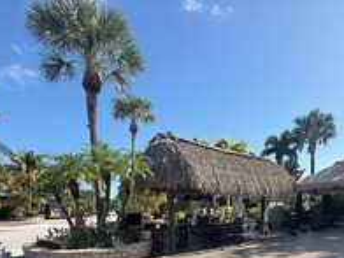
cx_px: 233
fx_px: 248
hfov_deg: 67.2
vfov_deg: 49.3
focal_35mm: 25
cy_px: 229
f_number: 2.2
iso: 50
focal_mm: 2.22
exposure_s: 1/1339
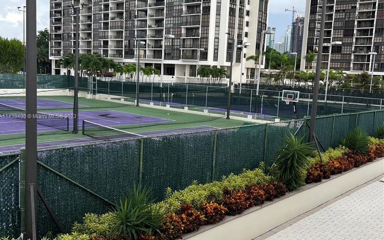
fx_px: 387
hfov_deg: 52.7
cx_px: 191
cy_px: 117
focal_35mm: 37
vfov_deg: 34.4
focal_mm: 5.7
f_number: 1.5
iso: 50
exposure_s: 1/780
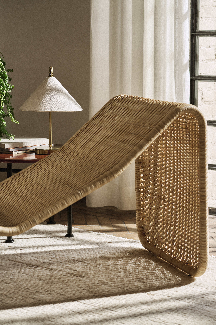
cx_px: 108
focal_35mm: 85
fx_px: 765
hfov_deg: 16.1
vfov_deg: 23.9
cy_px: 162
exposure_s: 1/125
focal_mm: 85
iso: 640
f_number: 5.6
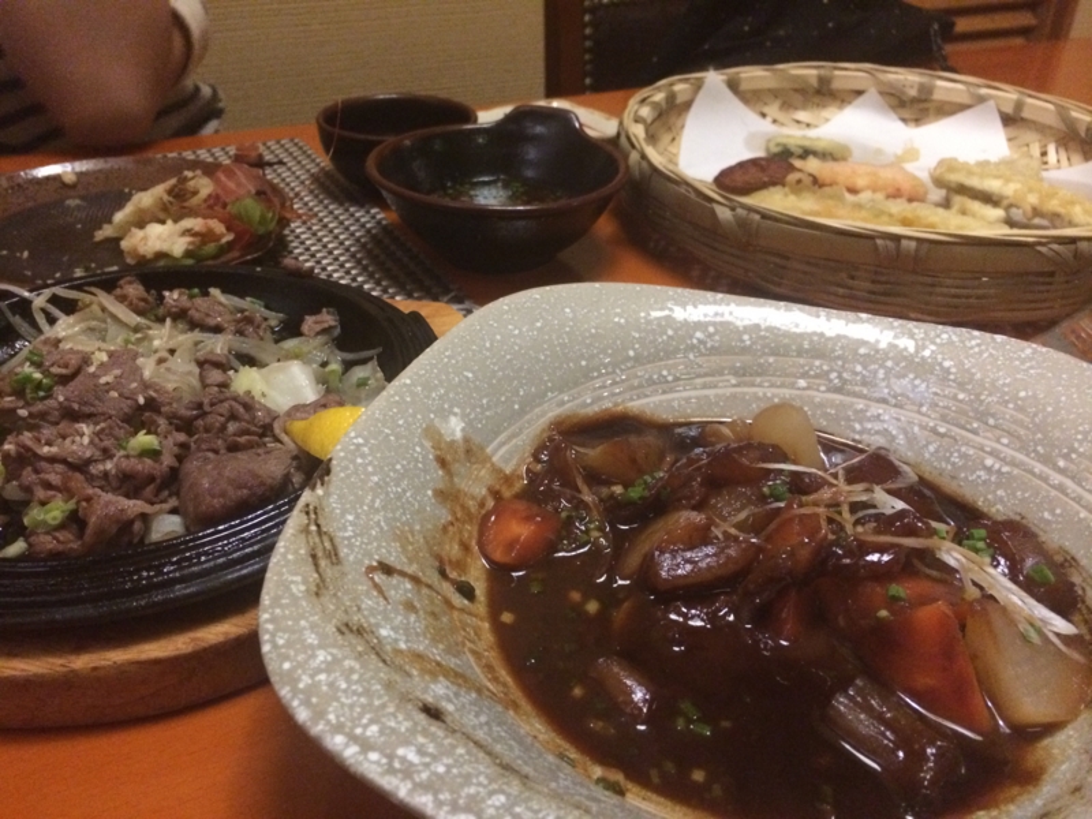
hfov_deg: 60.0
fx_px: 946
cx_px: 546
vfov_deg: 46.8
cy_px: 410
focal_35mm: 30
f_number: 2.2
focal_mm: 4.12
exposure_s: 1/15
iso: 500
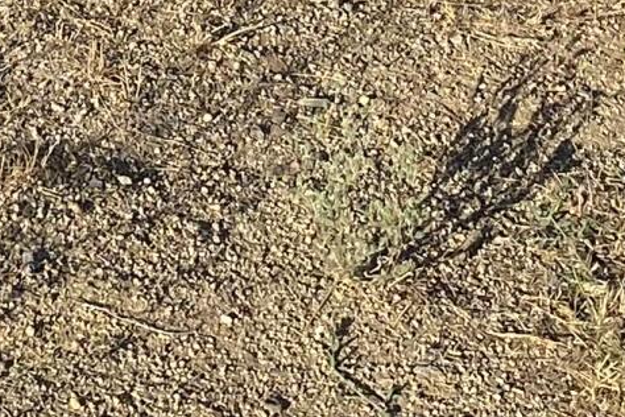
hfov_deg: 11.8
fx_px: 2969
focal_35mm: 171
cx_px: -105
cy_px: -1052
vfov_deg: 6.8
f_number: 1.8
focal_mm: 4.25
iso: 32
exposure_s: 1/1961
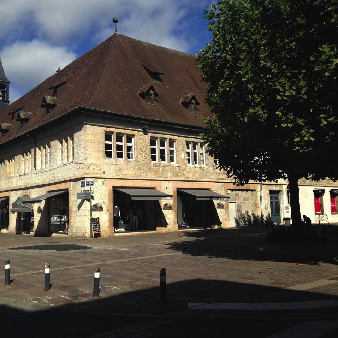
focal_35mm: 39
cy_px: 169
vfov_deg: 42.8
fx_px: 431
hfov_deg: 42.7
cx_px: 145
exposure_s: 1/2169
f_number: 2.4
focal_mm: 4.12
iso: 50
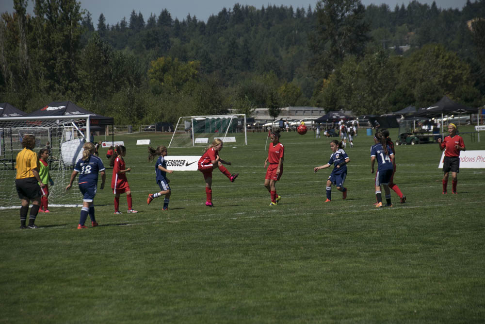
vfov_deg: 7.0
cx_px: 242
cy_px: 162
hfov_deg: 10.5
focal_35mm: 195
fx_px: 2627
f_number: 5.6
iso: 100
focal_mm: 130
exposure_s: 1/1000
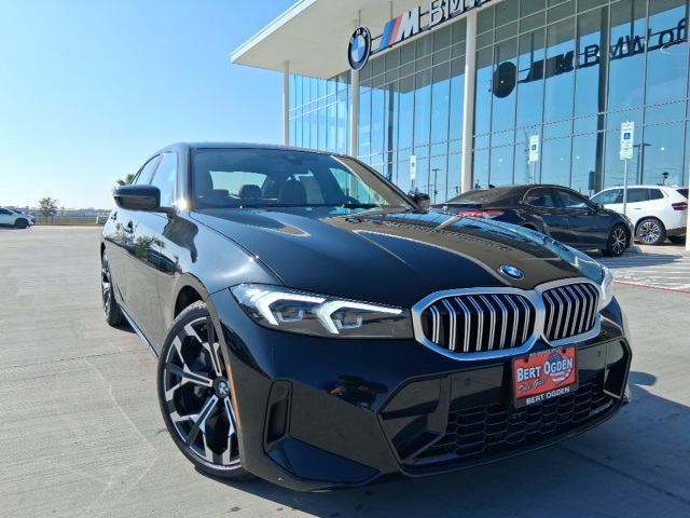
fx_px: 518
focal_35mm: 26
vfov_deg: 53.1
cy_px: 259
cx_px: 345
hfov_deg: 67.3
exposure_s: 1/816
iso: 25
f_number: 1.8
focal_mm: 3.98
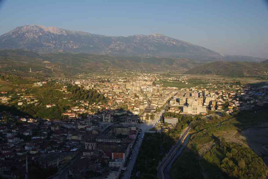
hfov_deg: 48.1
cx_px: 134
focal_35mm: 40
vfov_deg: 33.1
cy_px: 90
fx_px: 300
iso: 200
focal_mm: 26.9
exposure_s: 1/60
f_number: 11
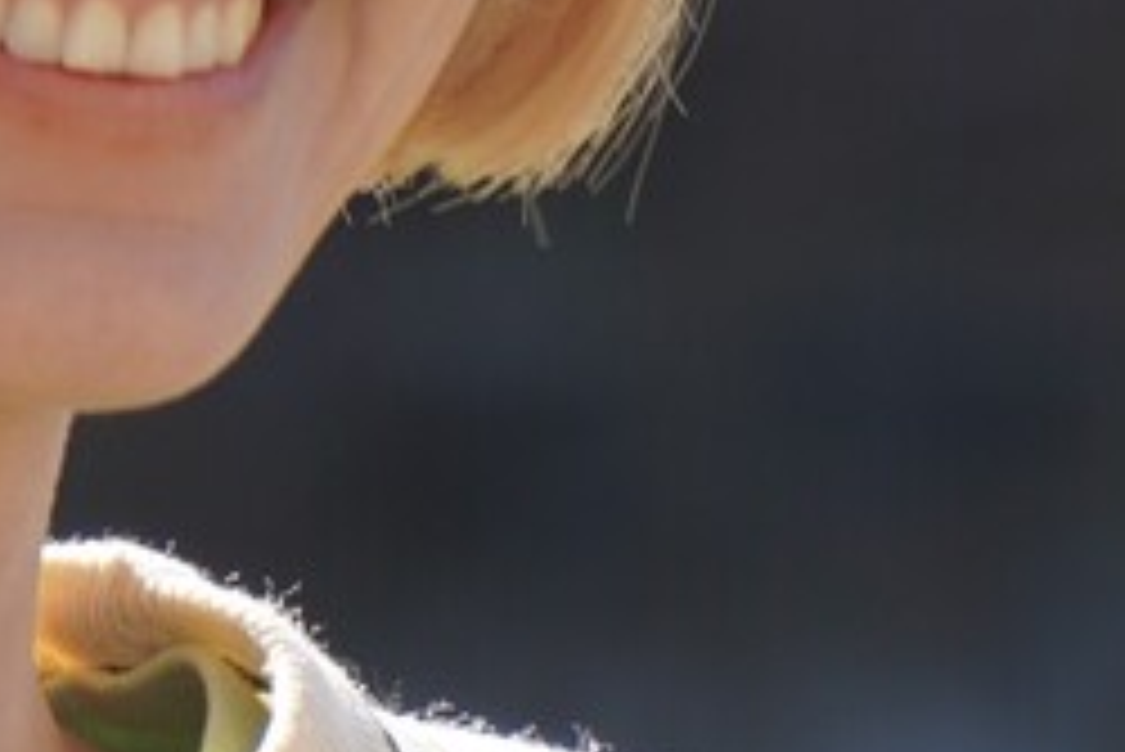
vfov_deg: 2.1
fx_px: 20514
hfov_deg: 3.1
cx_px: -441
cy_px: -401
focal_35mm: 656
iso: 100
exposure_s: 1/250
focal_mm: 105
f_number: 4.5
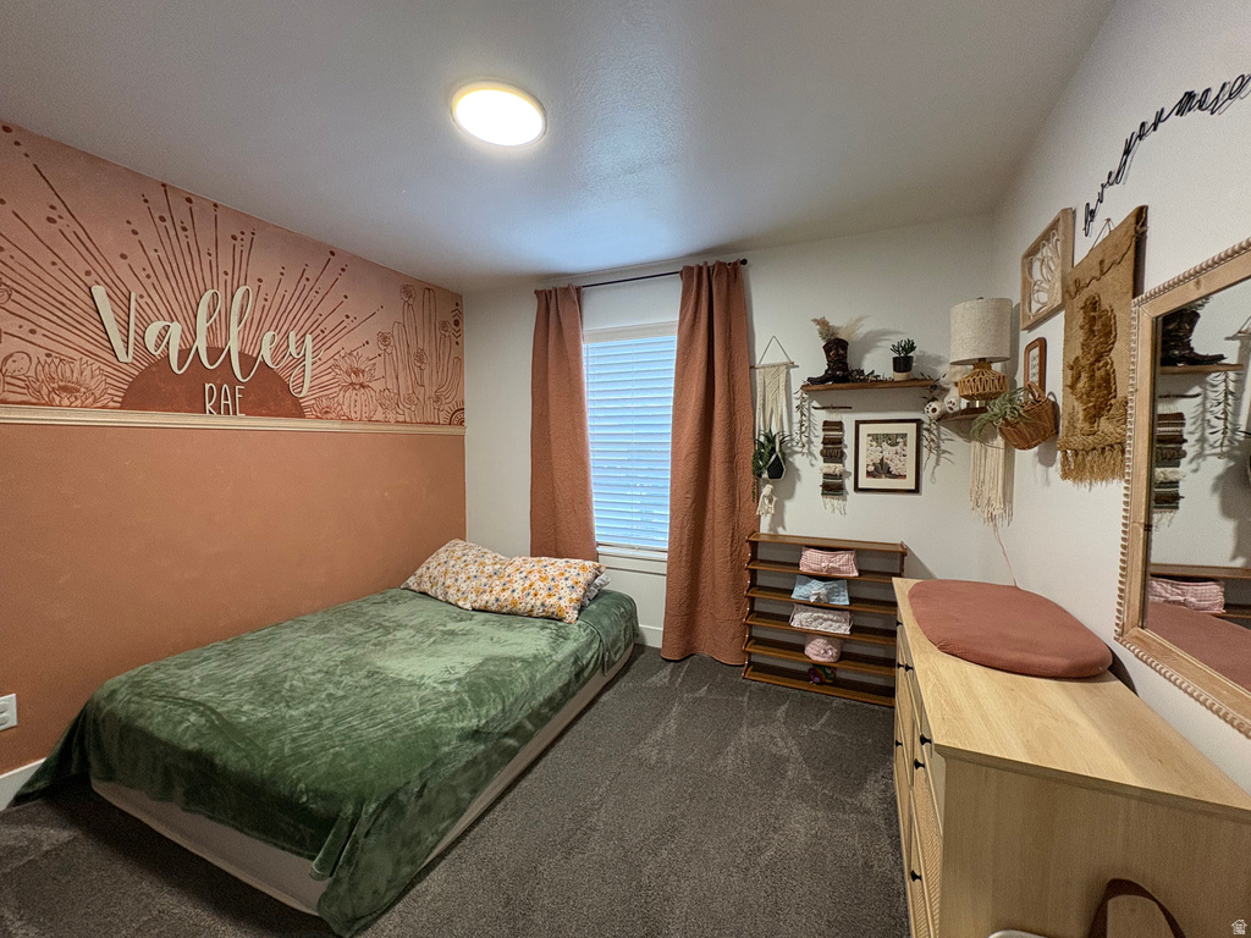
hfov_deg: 102.1
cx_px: 626
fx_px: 506
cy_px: 469
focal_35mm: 14
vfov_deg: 85.7
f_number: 2.2
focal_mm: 2.22
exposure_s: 1/60
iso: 320
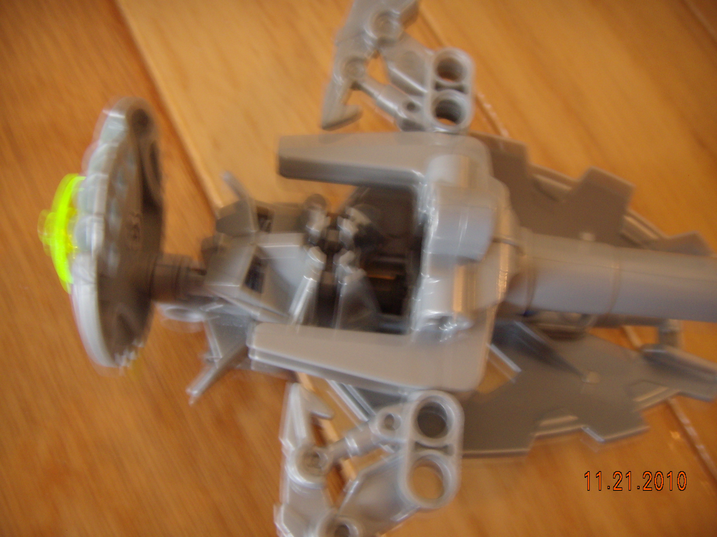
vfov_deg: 37.7
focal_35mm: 38
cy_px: 268
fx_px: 787
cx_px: 358
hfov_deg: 49.0
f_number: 3.5
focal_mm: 6.4
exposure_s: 1/4
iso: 101
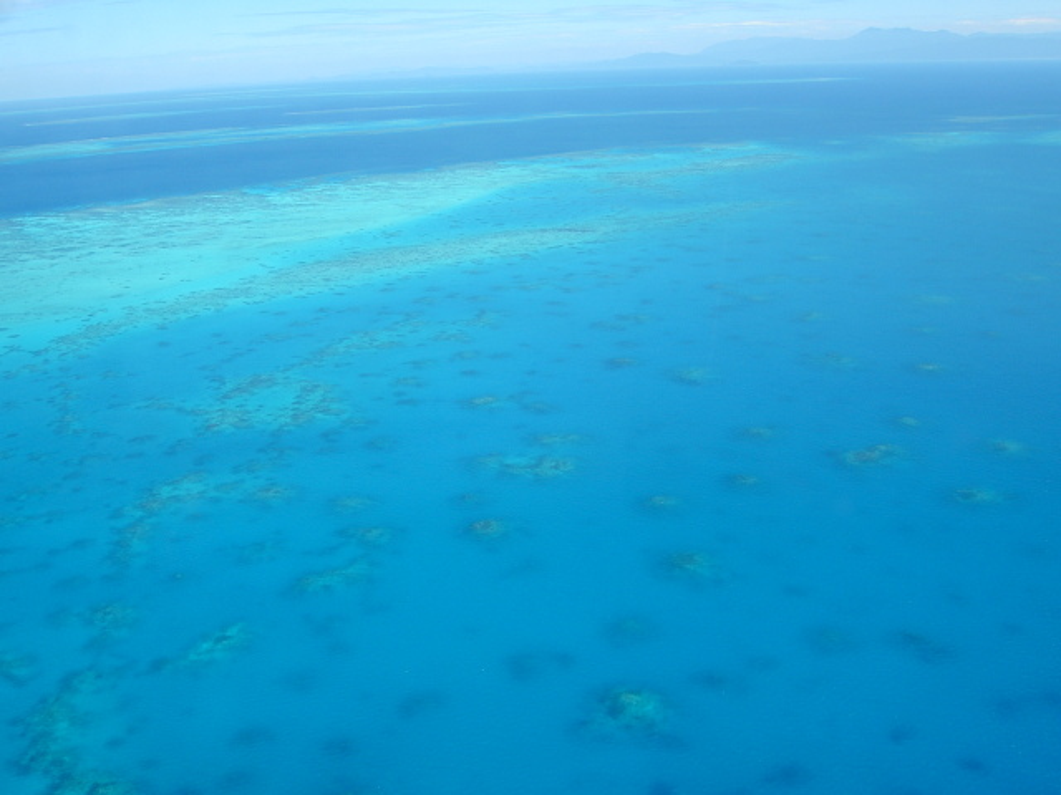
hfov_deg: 54.0
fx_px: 1042
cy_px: 398
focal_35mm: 34
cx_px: 530
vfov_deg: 41.8
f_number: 4.7
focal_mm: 5.6
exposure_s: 1/200
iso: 50
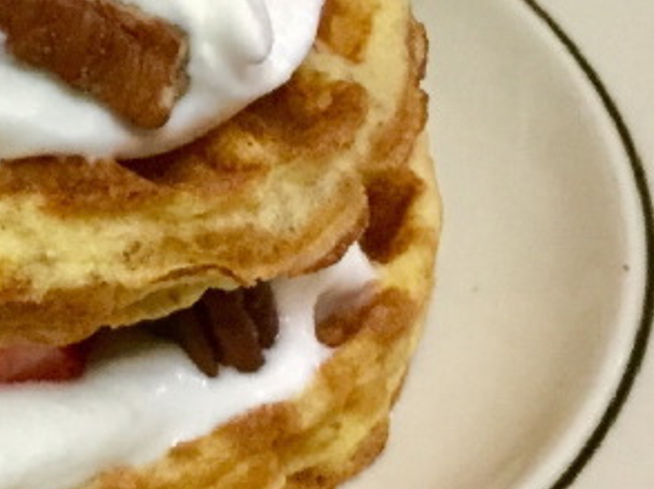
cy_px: 137
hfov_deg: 15.4
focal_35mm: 126
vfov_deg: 11.7
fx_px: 2378
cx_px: 19
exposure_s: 1/30
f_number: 2.4
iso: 200
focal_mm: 3.3
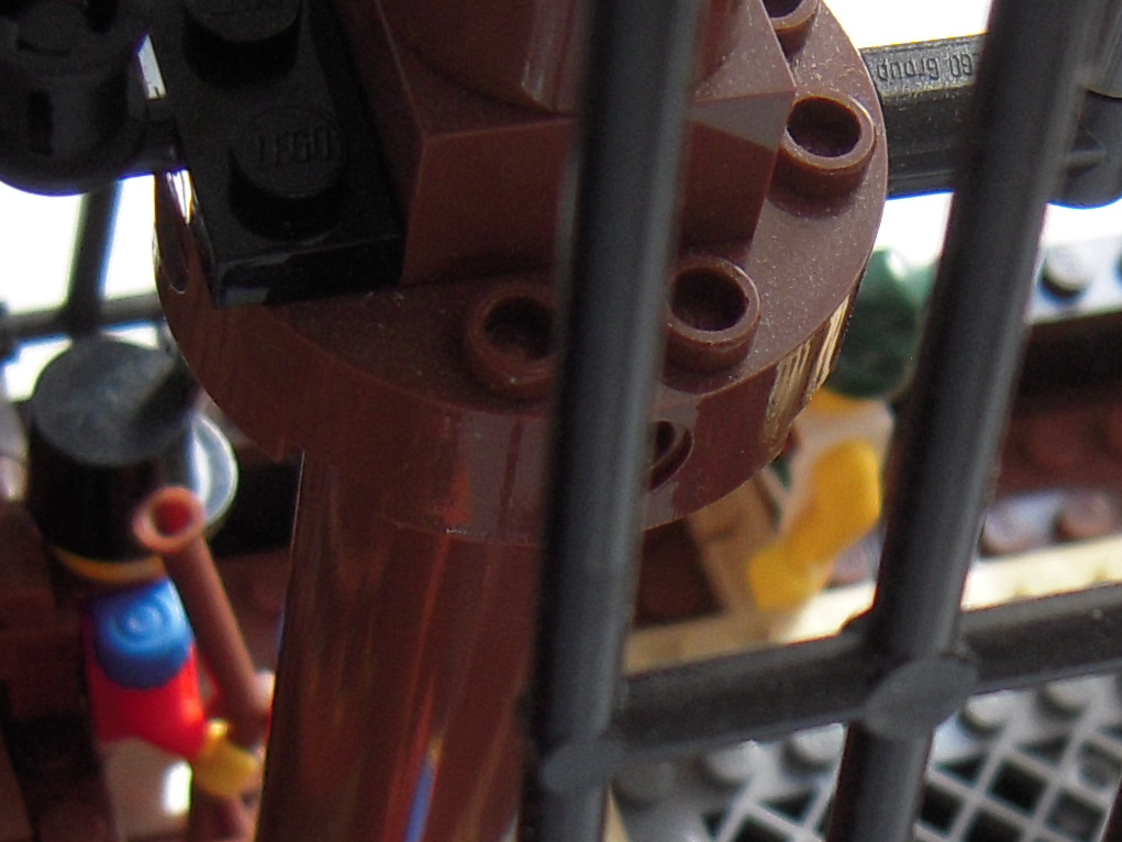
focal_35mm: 100
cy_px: 899
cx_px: 933
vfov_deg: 14.5
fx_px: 3242
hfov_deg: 19.4
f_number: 2.7
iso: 100
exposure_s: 1/250
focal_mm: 5
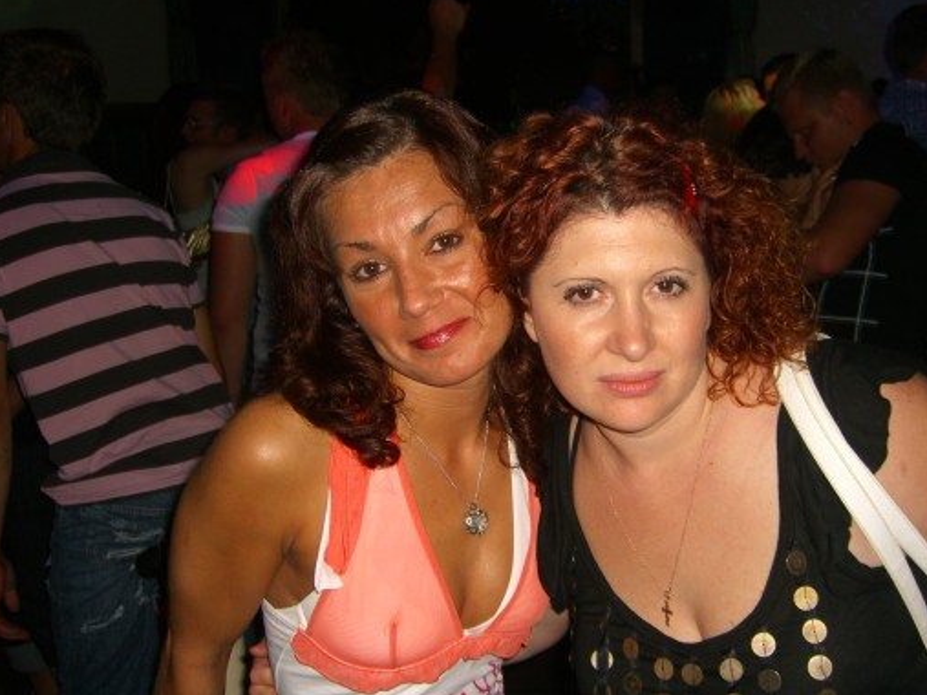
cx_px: 541
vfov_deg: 32.2
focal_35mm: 45
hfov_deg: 41.9
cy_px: 375
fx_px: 1205
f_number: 2.8
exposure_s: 1/60
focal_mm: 7.9
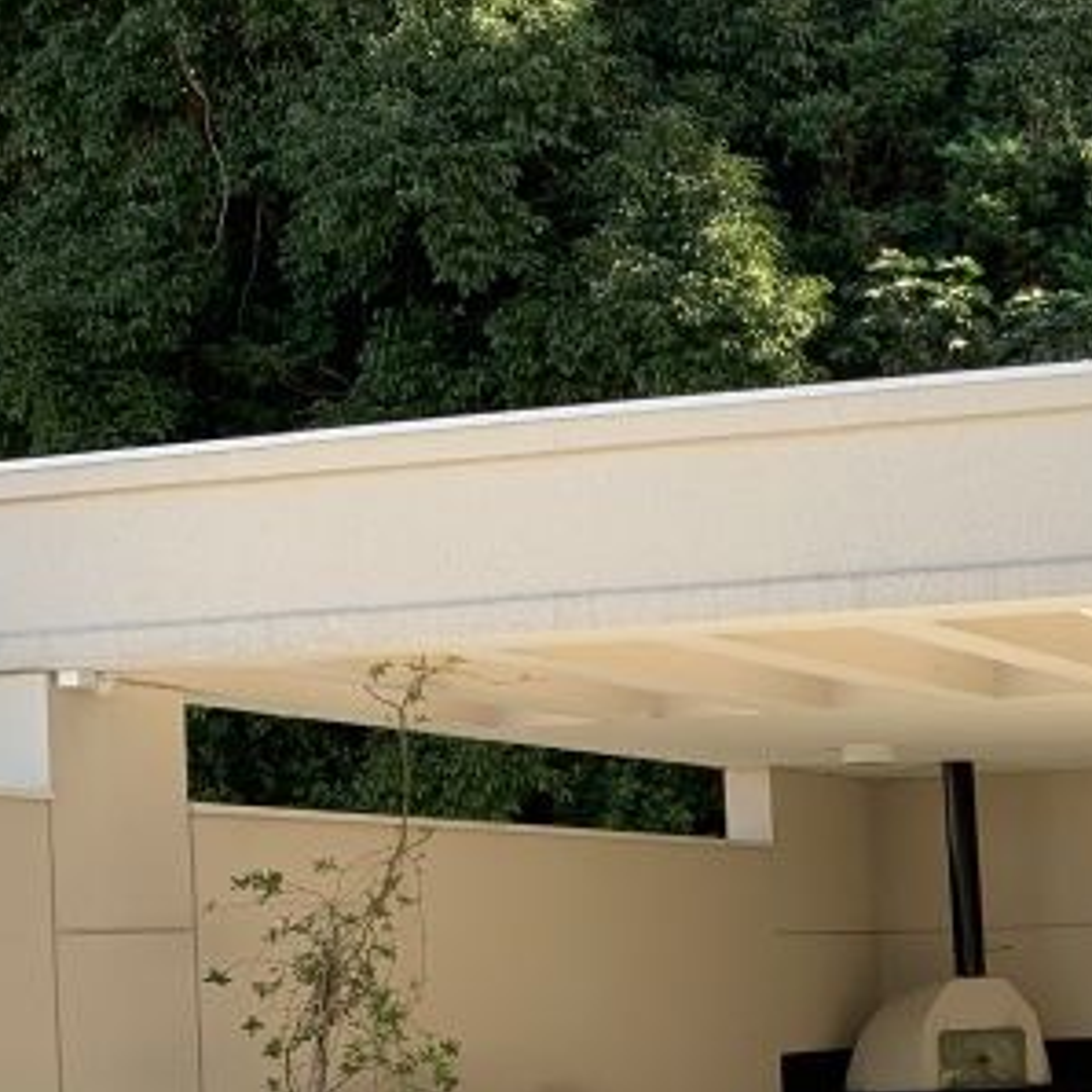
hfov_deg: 20.7
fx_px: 2820
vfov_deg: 21.3
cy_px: 1041
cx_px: 1257
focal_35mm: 79
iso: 25
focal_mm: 4.25
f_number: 1.8
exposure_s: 1/481
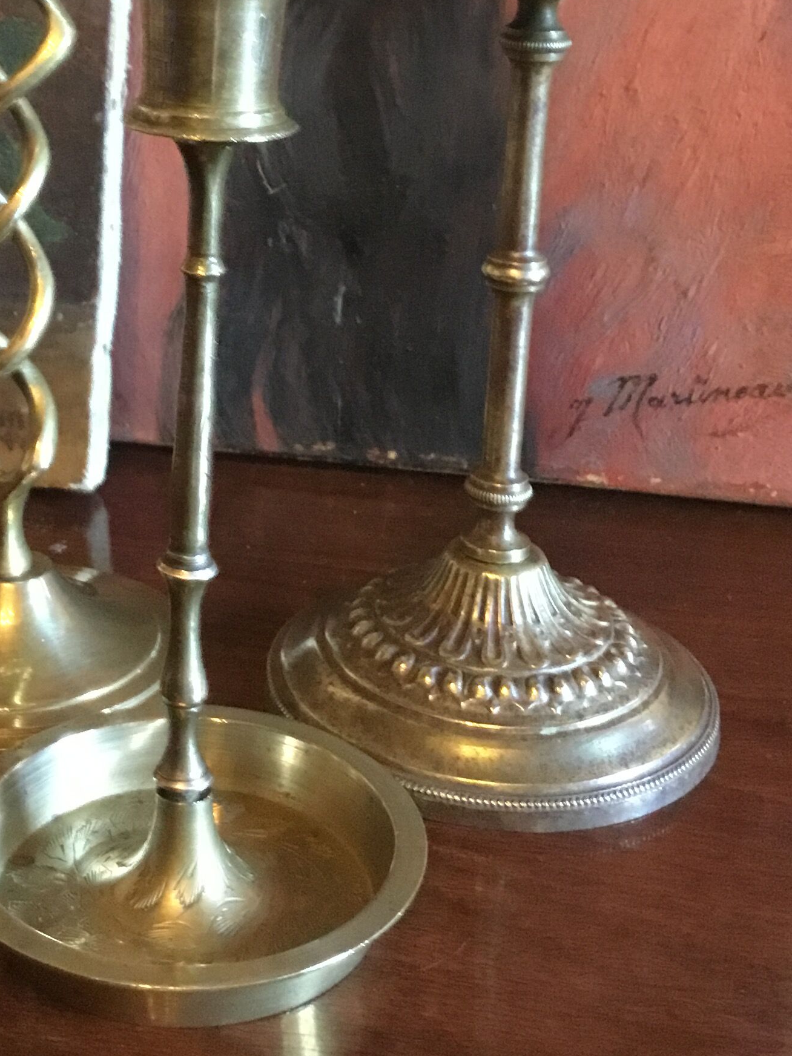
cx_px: 186
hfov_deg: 24.9
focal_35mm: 58
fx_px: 1770
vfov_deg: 32.0
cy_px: 157
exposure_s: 1/17
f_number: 2.4
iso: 500
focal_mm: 3.3
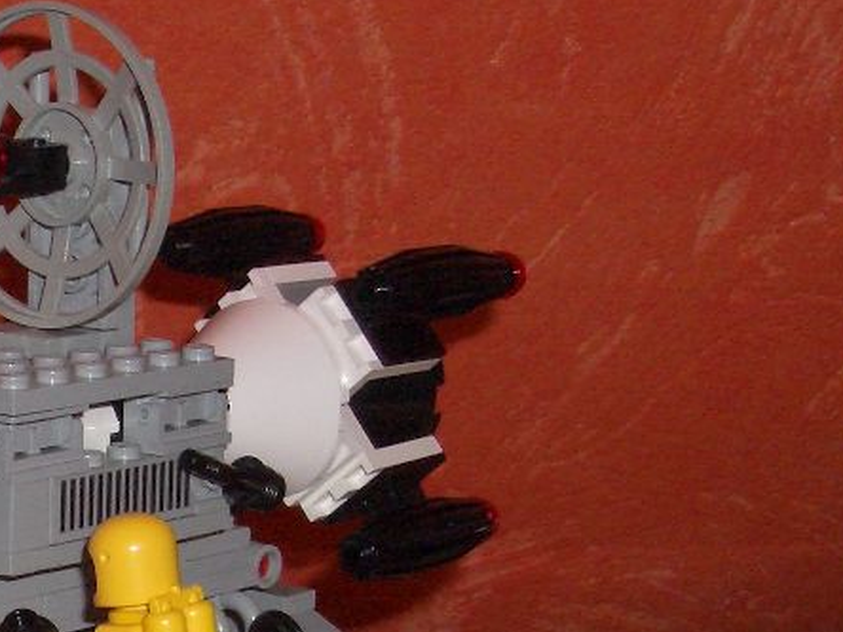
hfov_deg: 16.9
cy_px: 723
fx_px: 2752
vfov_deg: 12.8
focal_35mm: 113
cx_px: -72
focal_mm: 8.2
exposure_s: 1/40
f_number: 5
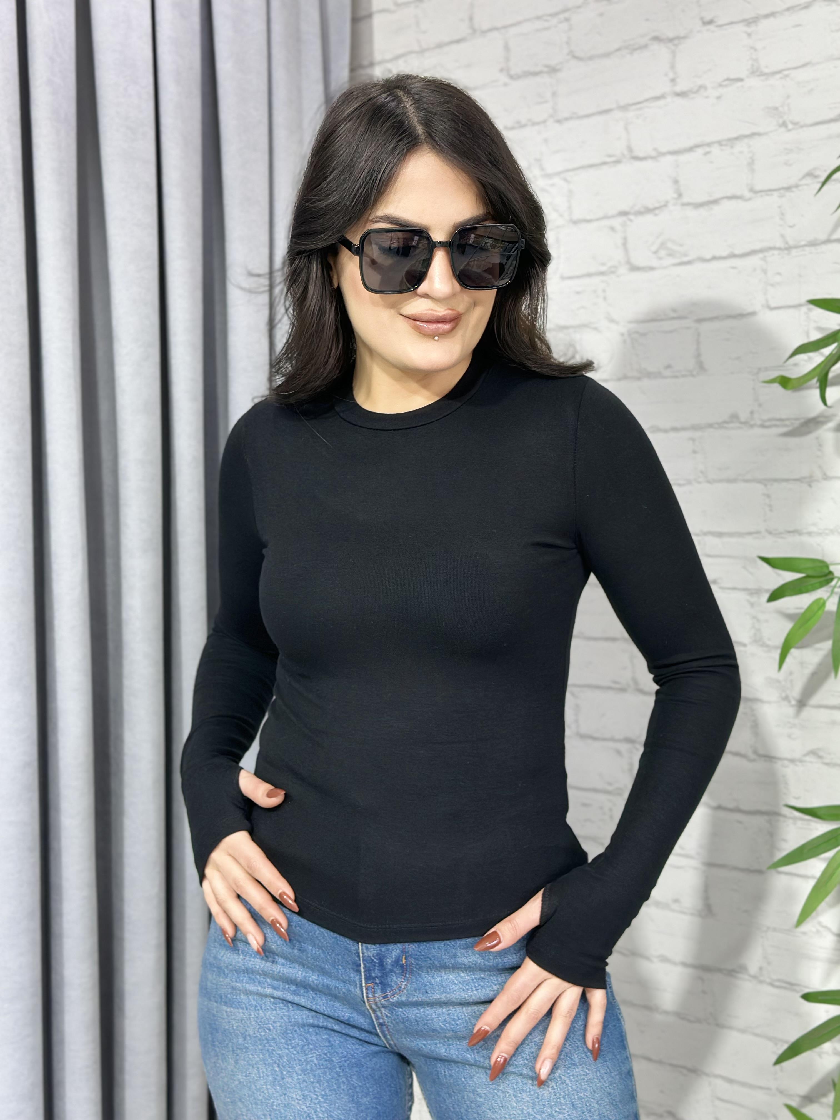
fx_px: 1553
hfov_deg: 30.3
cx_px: 420
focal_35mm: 48
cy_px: 560
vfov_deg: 39.7
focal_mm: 6.86
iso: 100
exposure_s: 1/50
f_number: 1.78
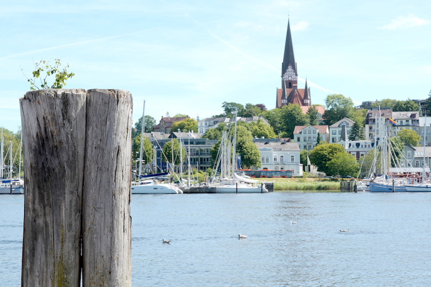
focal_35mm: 75
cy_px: 144
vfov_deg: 18.2
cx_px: 216
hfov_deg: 27.0
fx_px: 898
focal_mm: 75
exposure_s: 1/40
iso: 100
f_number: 14
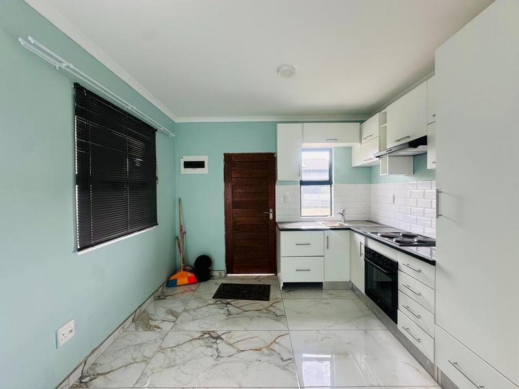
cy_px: 194
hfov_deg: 102.1
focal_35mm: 14
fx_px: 210
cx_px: 260
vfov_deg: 85.7
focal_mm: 2.22
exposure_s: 1/99
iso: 100
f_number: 2.2
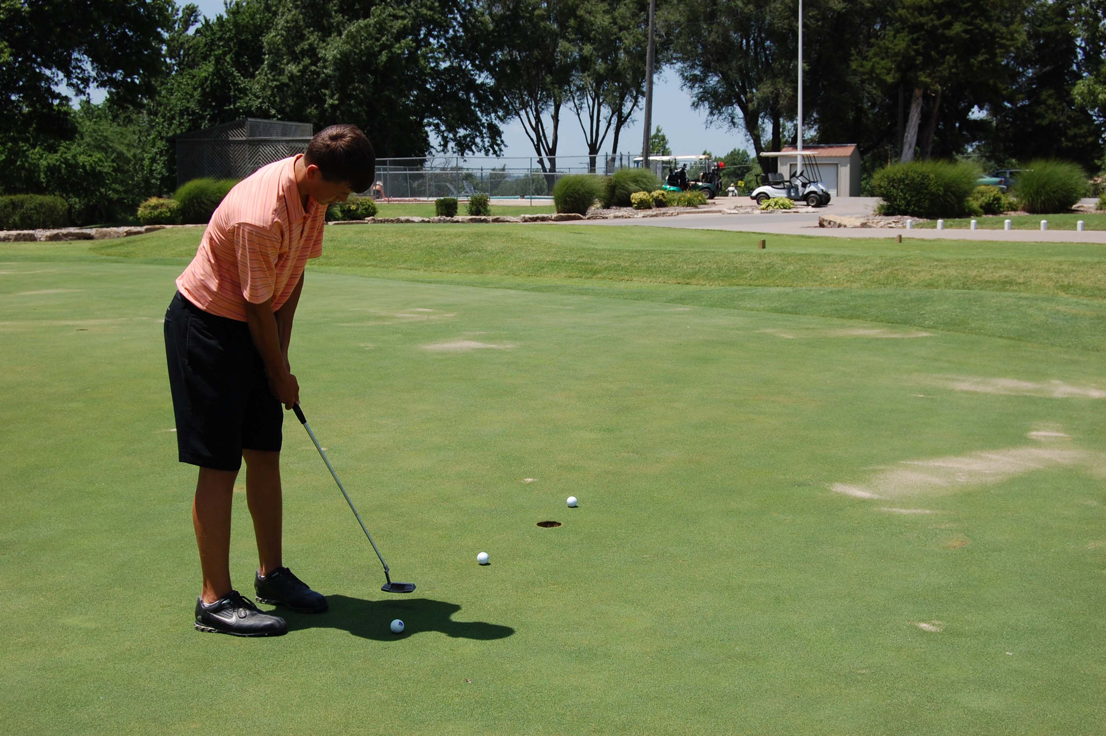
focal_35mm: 52
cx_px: 553
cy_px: 368
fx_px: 1611
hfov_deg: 37.9
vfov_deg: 25.7
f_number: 10
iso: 200
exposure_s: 1/400
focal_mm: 35
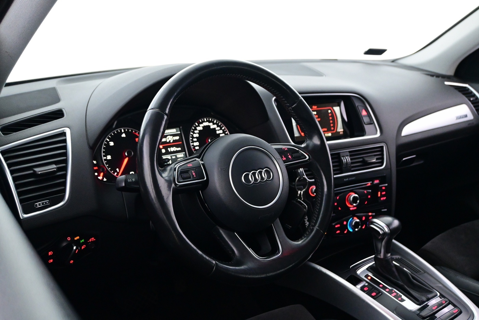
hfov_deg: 55.1
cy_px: 160
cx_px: 240
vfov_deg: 38.4
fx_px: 459
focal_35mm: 34
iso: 4500
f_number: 4.2
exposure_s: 1/40
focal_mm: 23
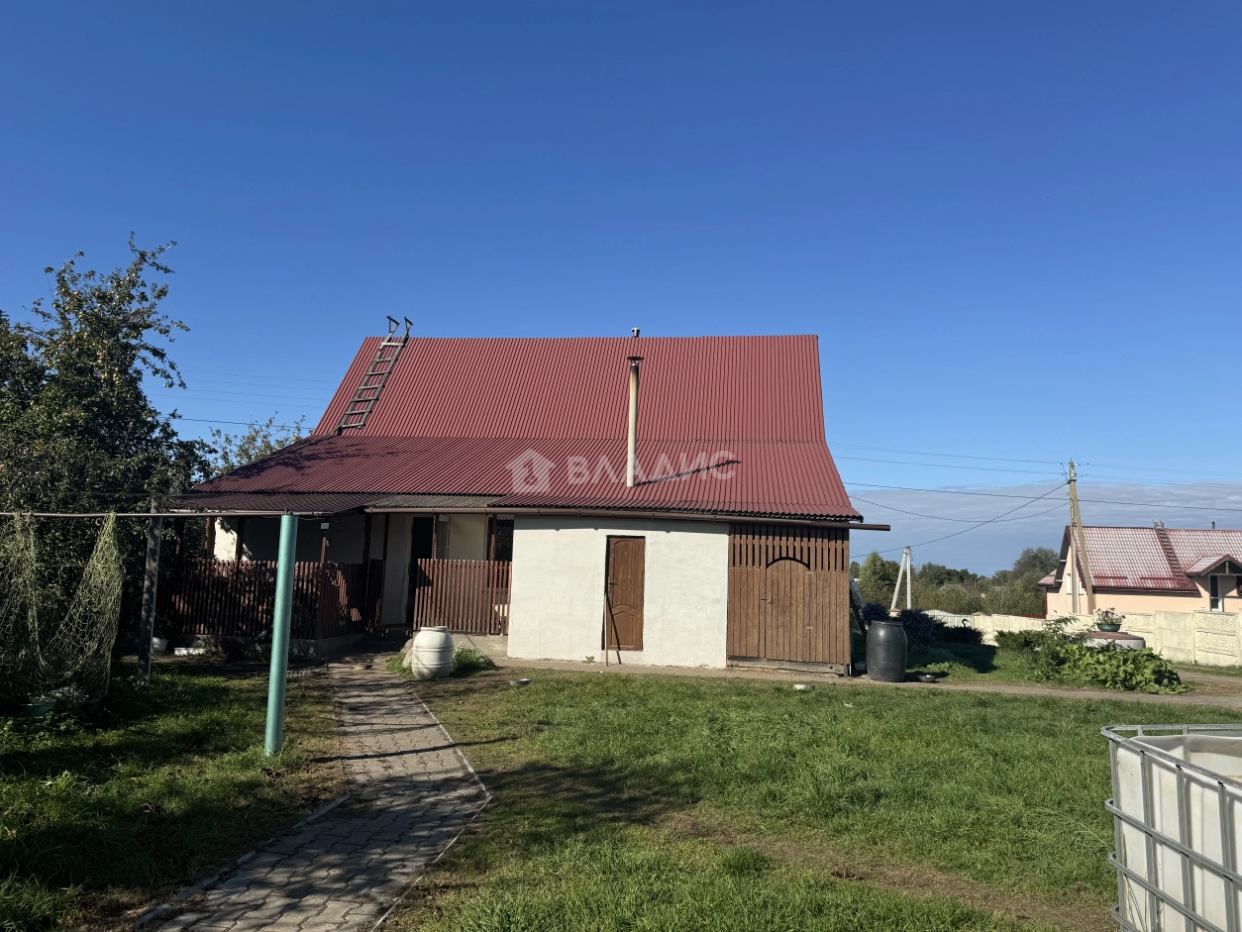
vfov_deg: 56.8
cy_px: 466
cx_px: 621
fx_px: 861
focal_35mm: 24
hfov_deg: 71.6
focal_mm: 6.76
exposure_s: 1/5814
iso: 80
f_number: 1.78
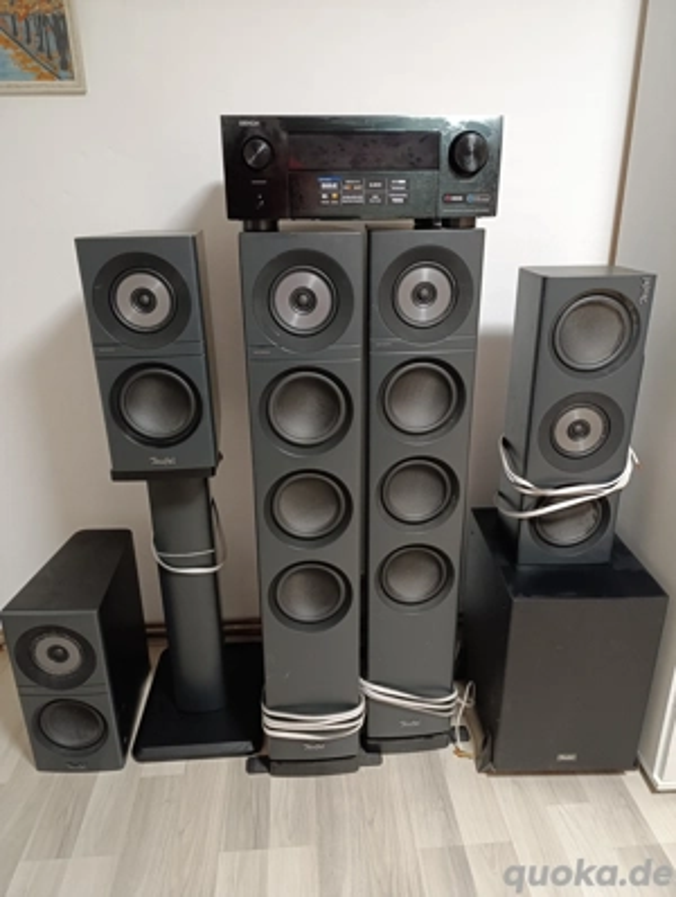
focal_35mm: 23
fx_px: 597
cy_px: 448
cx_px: 338
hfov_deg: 59.0
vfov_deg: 73.8
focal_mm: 6.14
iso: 1000
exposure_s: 1/33.3
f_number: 1.6
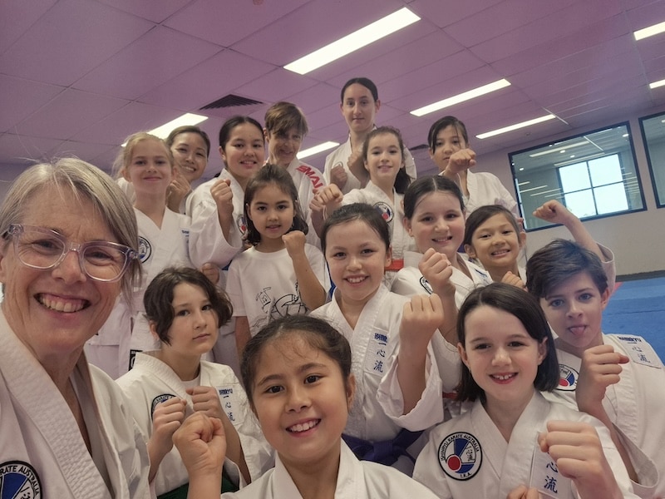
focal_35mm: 25
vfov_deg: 54.9
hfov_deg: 69.4
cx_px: 332
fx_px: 480
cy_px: 250
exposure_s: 1/100
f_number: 2.2
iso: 160
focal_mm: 3.3
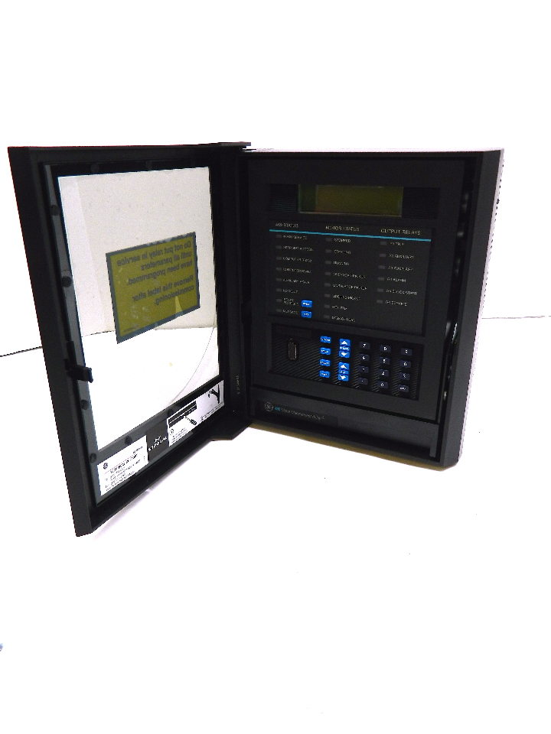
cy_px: 367
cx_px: 276
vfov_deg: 69.4
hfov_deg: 54.9
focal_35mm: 25
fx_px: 531
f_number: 3.1
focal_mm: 4.5
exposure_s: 1/30
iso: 100
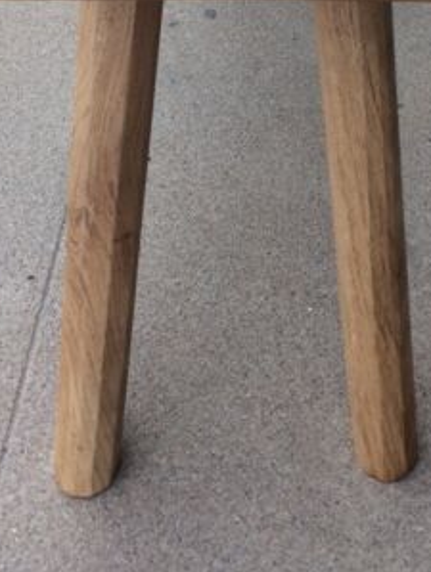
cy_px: 86
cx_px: 245
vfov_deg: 30.1
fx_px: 1027
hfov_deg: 23.7
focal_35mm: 62
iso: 32
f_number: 2.2
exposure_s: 1/134
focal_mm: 4.15
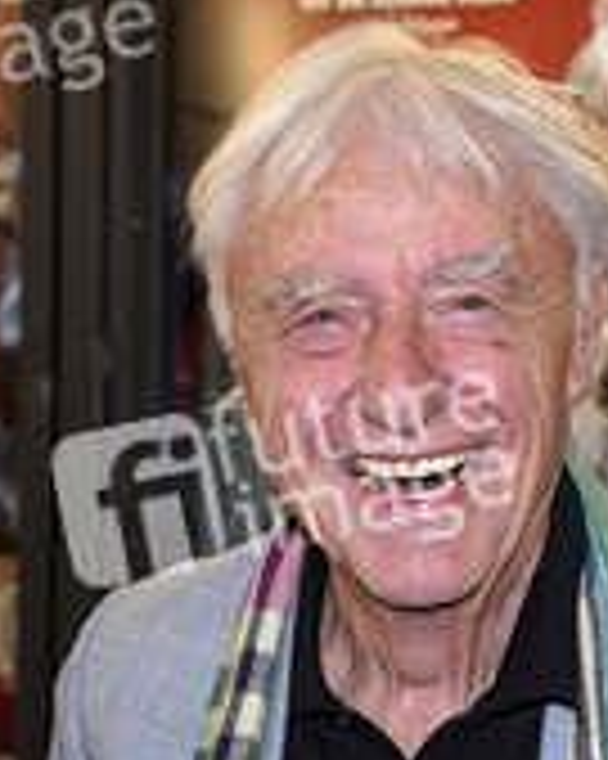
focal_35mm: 122
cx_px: 414
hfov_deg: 12.6
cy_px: 706
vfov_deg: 15.6
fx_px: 2747
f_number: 5.6
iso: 2000
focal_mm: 55
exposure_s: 1/100
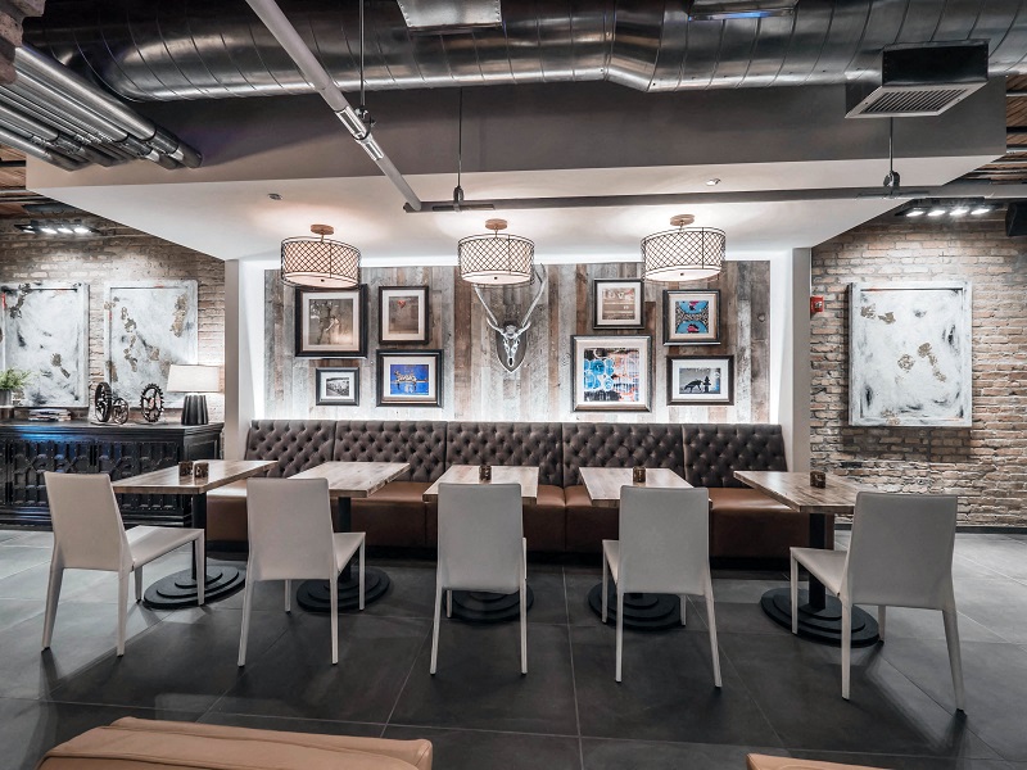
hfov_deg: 102.1
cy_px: 385
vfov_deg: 85.7
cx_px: 514
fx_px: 415
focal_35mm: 14
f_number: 9
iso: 200
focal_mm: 7
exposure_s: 1.3
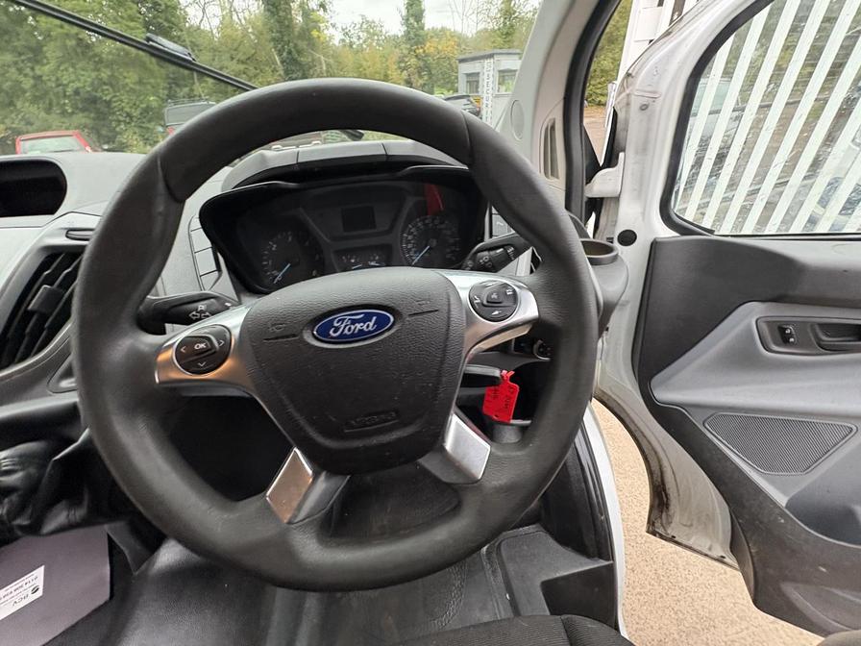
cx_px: 430
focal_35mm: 14
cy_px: 323
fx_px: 348
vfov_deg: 85.7
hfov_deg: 102.1
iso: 250
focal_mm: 2.22
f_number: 2.2
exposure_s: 1/60
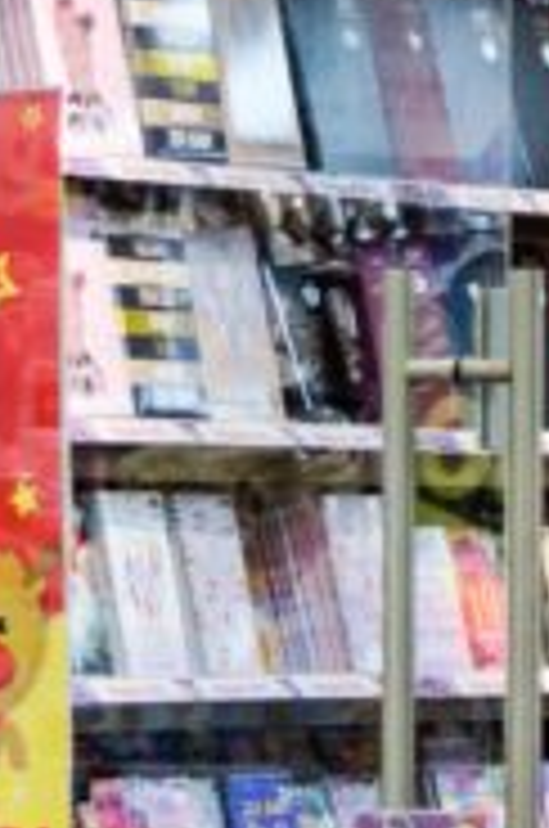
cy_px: 504
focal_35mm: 370
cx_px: 709
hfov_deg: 3.7
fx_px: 8495
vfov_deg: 5.6
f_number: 4.5
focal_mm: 55
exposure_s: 1/80
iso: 400
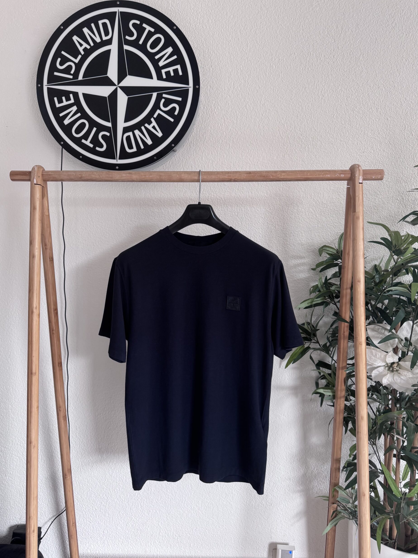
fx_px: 403
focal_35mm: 25
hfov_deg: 54.9
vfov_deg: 69.4
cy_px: 274
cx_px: 206
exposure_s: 1/50
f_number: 1.78
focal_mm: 6.76
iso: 160
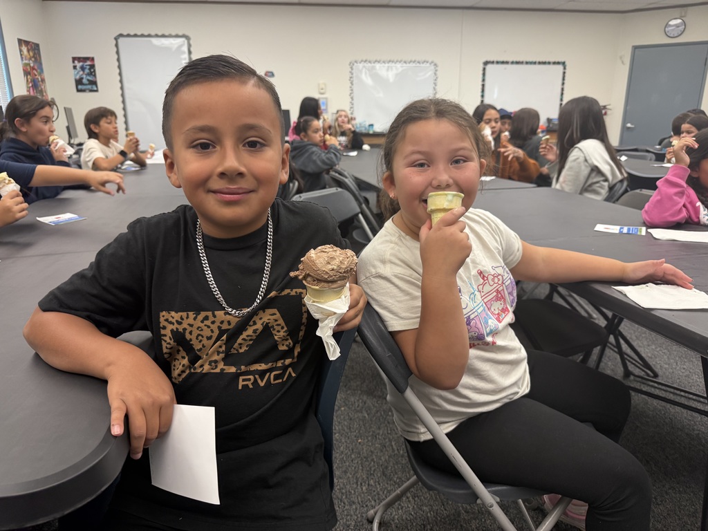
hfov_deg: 71.6
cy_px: 266
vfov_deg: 56.8
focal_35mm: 24
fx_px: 491
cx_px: 354
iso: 200
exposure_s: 1/120
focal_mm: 6.76
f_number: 1.78
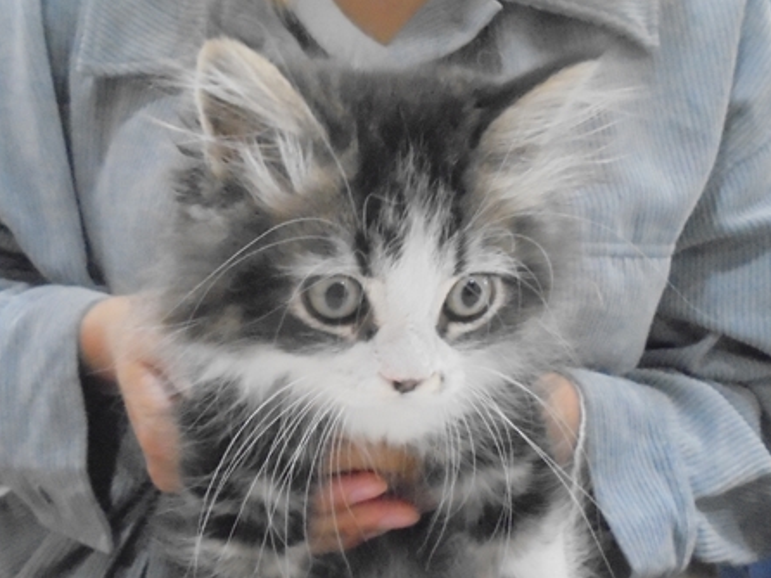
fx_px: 779
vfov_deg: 40.4
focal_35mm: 35
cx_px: 375
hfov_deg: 52.6
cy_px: 358
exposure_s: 1/60
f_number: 3.5
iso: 1600
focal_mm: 4.6
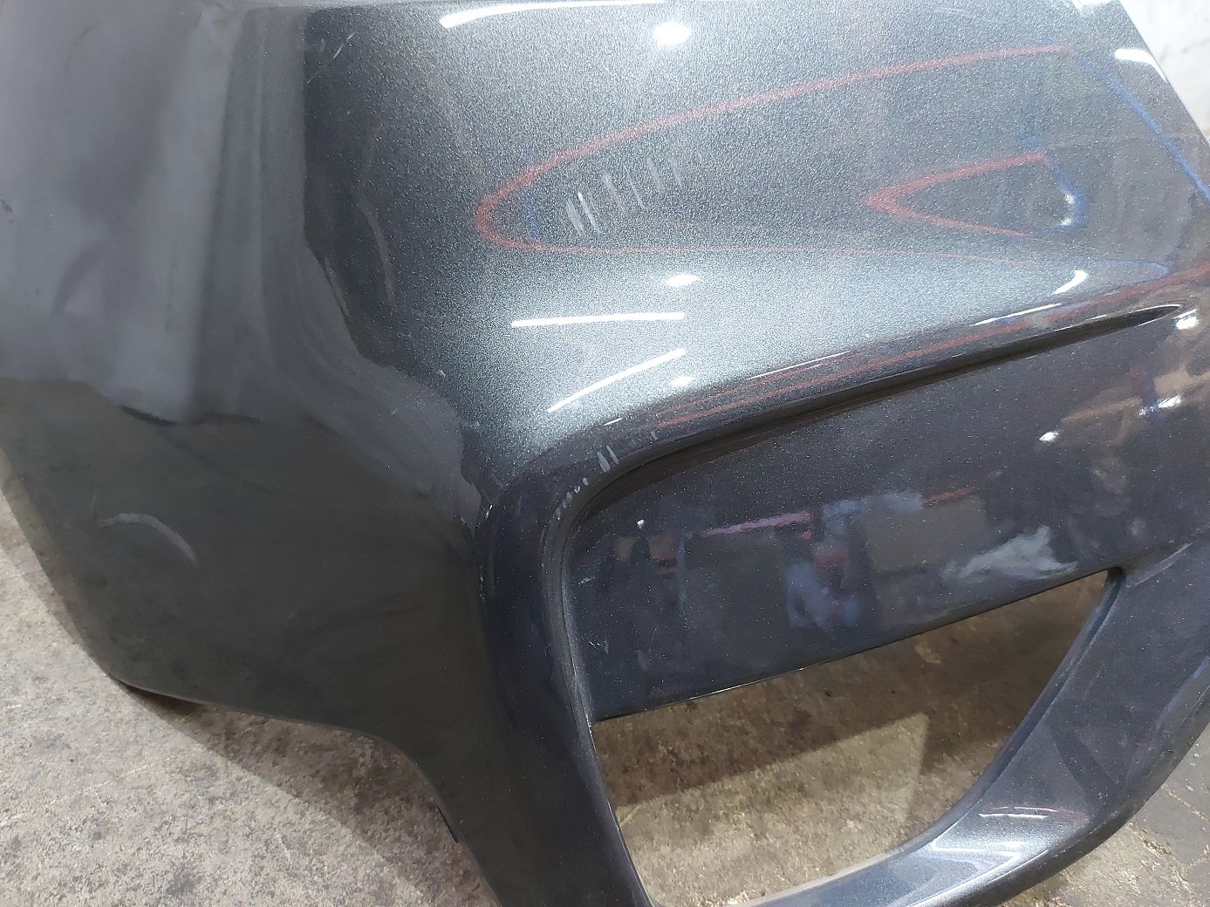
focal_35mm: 24
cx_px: 605
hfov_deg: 71.6
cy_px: 454
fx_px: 839
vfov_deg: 56.8
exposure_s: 1/25
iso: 250
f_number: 1.8
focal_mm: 5.23
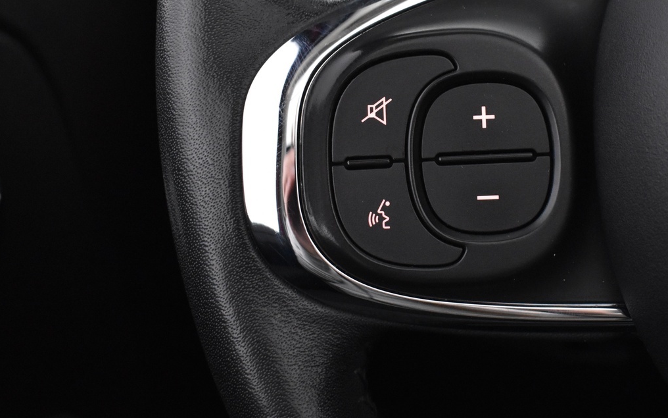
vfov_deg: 19.7
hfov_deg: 31.0
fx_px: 1198
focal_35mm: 66
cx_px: 437
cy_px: 155
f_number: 4
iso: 2500
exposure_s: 1/40
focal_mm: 27
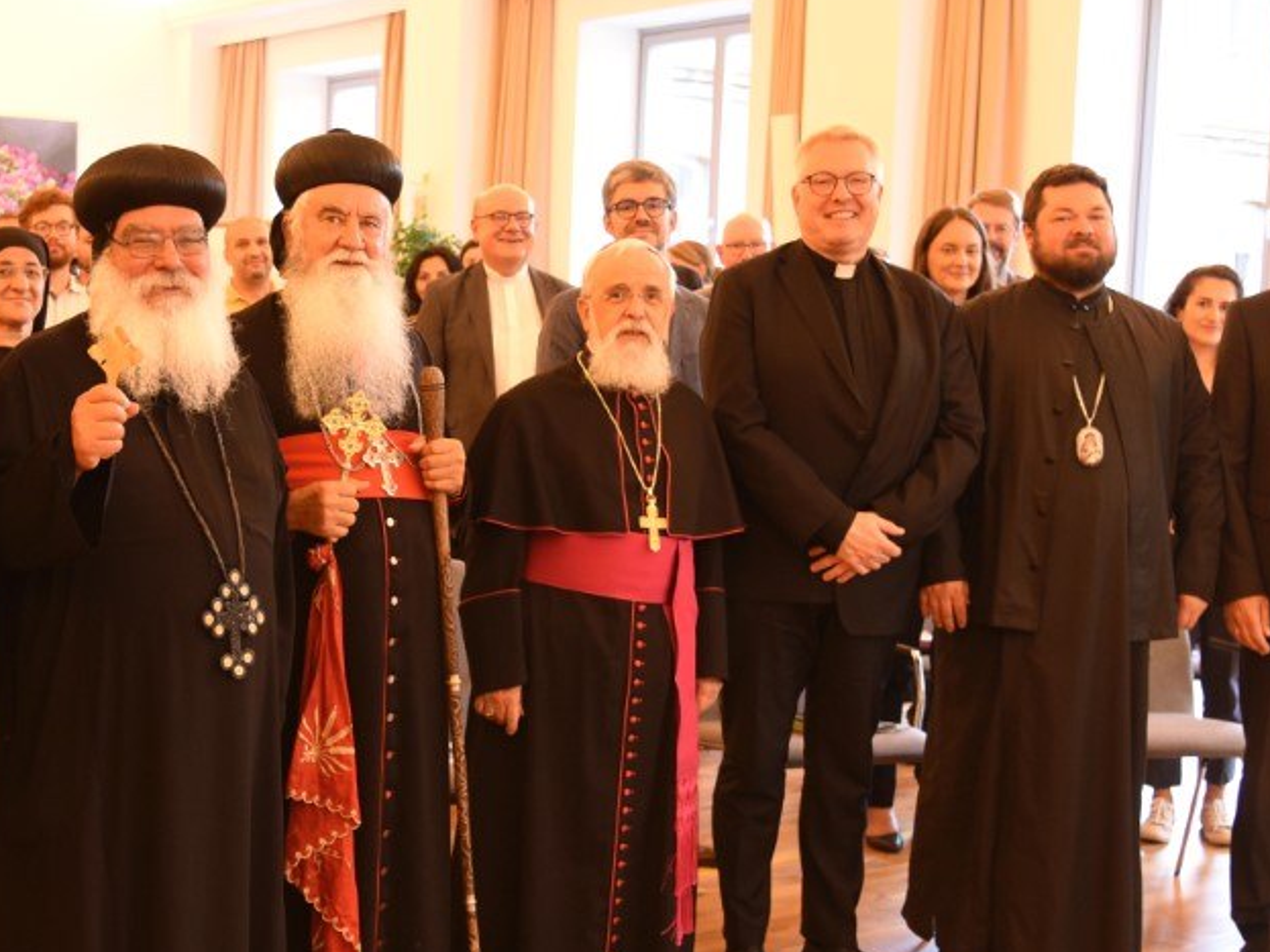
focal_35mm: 48
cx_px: 304
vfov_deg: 30.1
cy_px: 587
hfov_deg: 38.5
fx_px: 1761
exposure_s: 1/30
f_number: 4
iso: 1600
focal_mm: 27
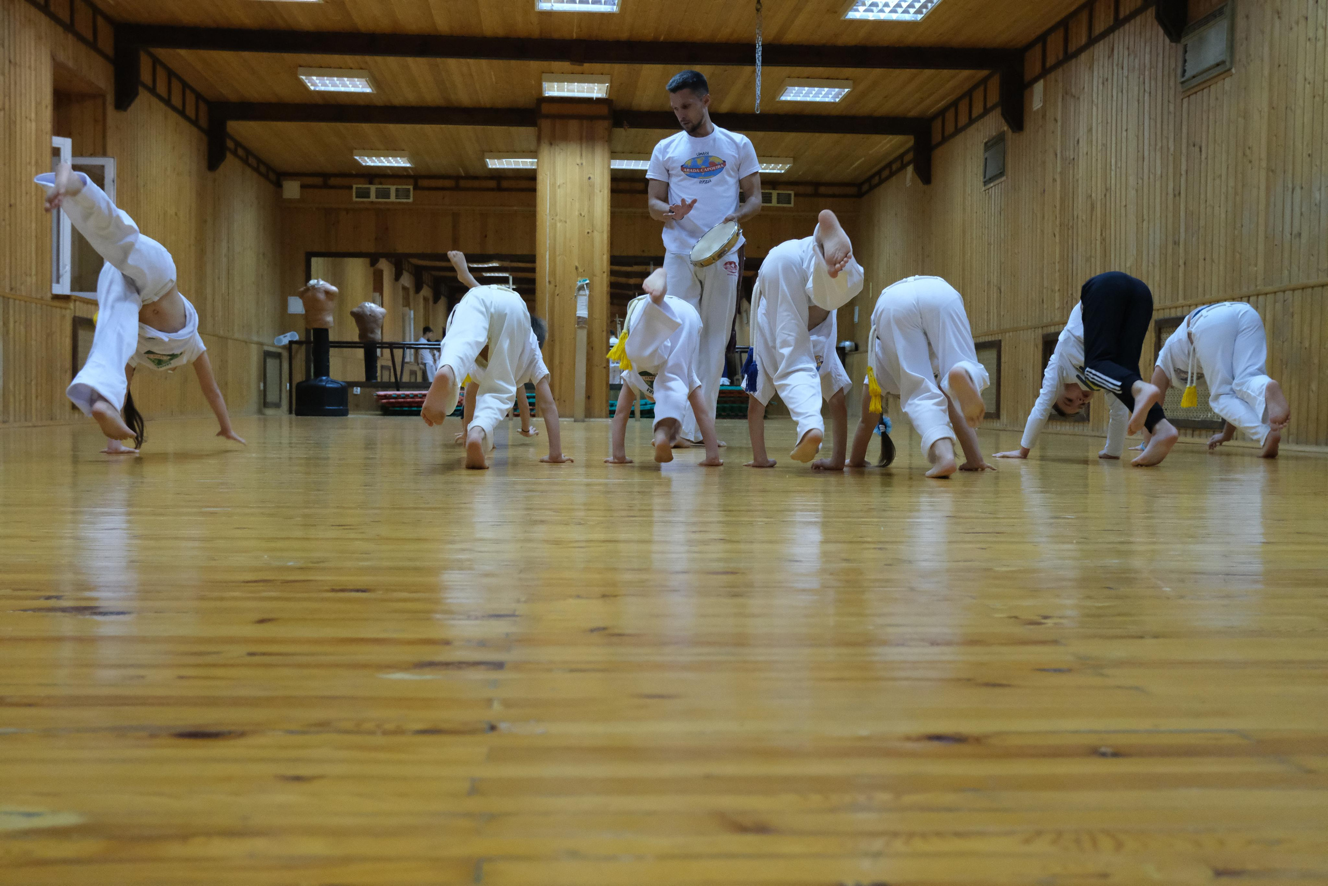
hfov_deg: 51.9
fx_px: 1365
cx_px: 664
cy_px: 443
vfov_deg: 35.9
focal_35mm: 37
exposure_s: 1/200
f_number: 4.4
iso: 6400
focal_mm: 24.9
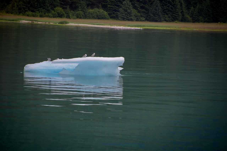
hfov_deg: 6.9
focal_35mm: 300
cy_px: 76
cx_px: 114
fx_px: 1892
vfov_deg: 4.6
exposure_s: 1/640
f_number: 5.6
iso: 180
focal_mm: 300
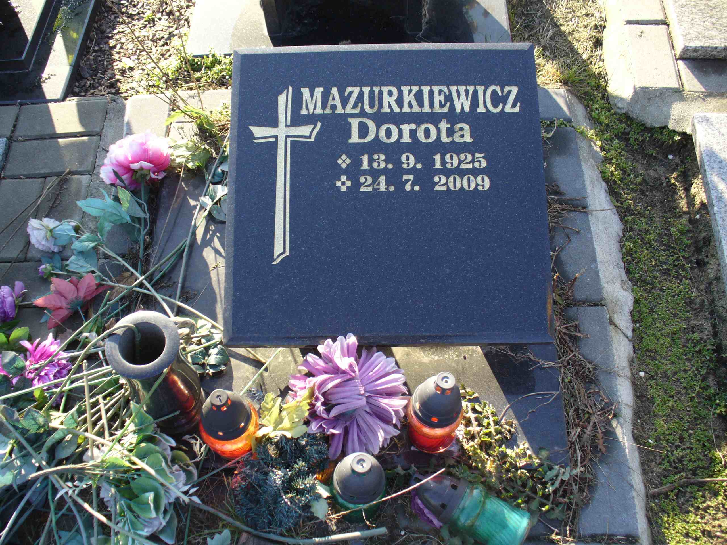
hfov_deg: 50.1
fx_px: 777
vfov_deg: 38.7
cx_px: 364
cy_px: 272
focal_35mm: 37
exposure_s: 1/125
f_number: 2.8
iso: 80
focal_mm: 6.1
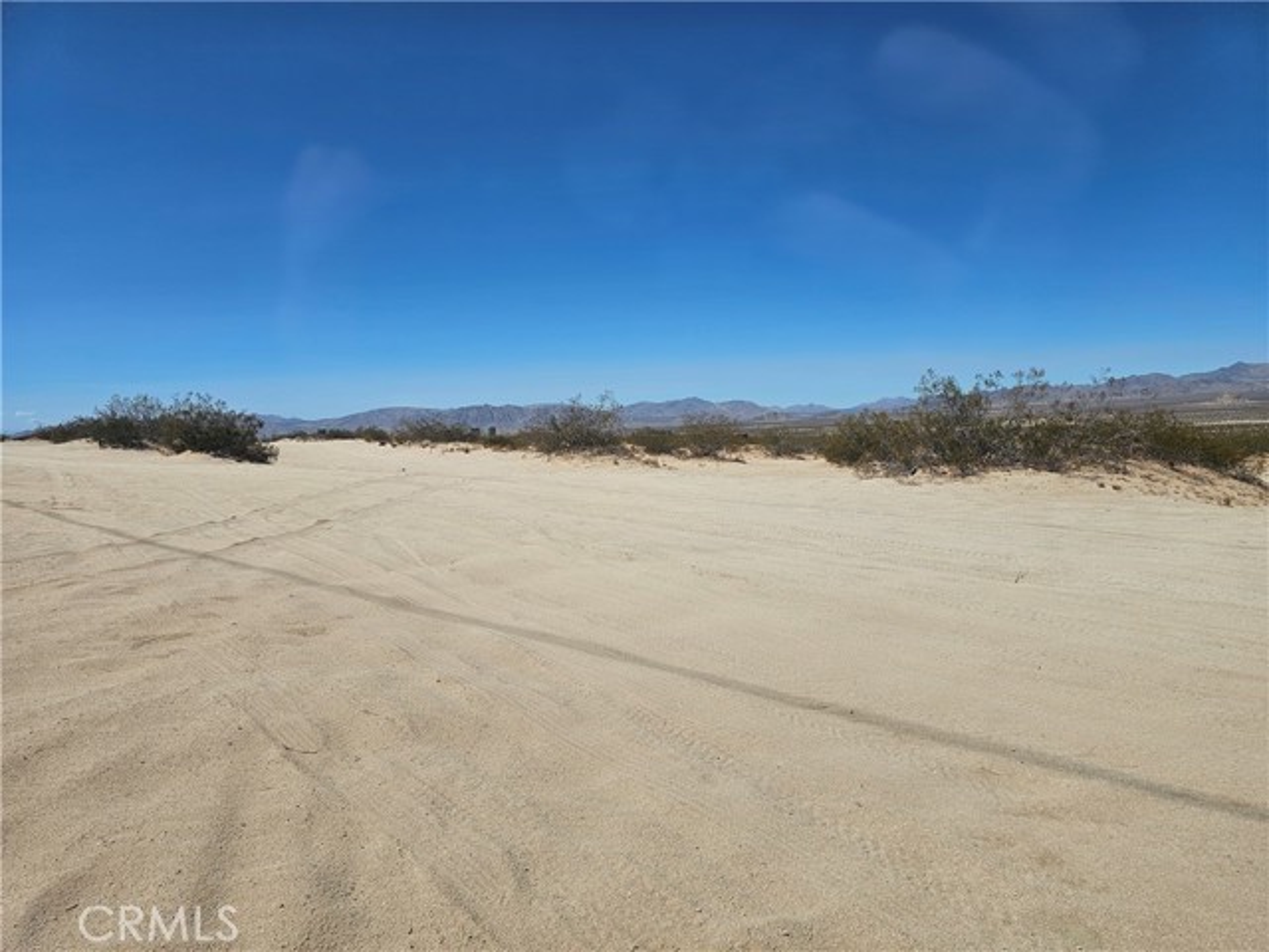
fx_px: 843
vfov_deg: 58.9
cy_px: 476
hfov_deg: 73.9
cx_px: 634
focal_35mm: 23
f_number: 1.7
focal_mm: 6.3
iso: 12
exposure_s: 1/2000
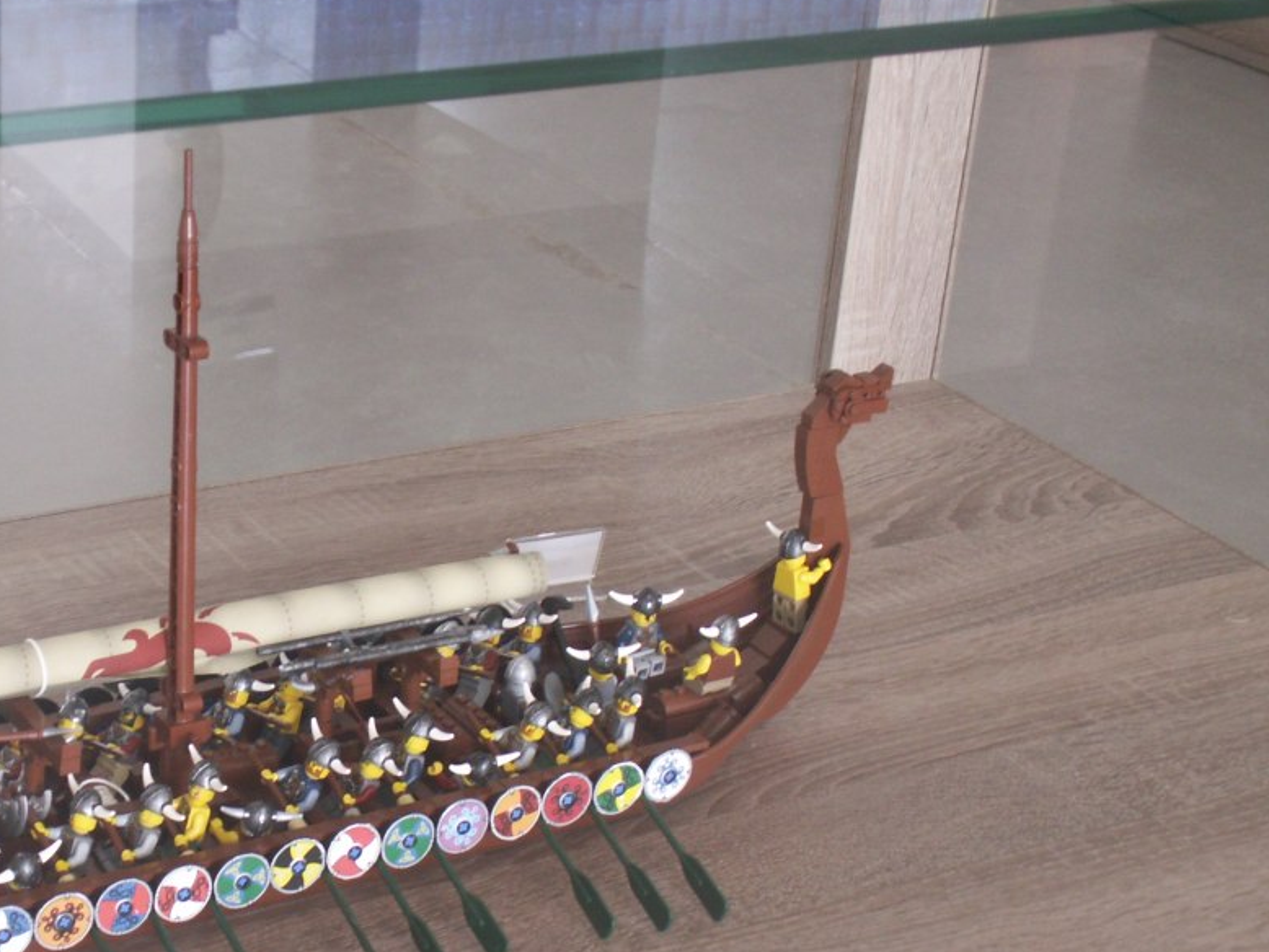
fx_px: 2714
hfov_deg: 25.8
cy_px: 680
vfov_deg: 19.8
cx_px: 227
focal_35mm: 74
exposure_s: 1/50
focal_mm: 7.48
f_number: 2.8
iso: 64
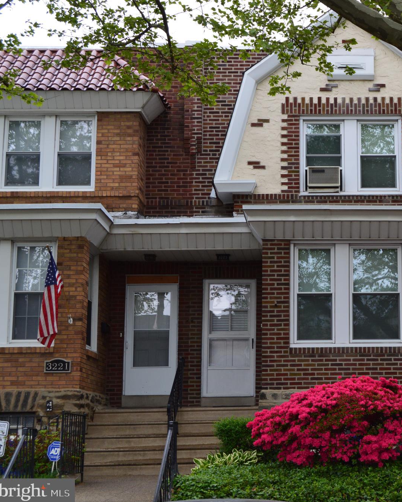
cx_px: 376
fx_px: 1086
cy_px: 251
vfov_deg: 26.1
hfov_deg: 20.5
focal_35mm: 73
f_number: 9
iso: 400
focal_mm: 34
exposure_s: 1/125
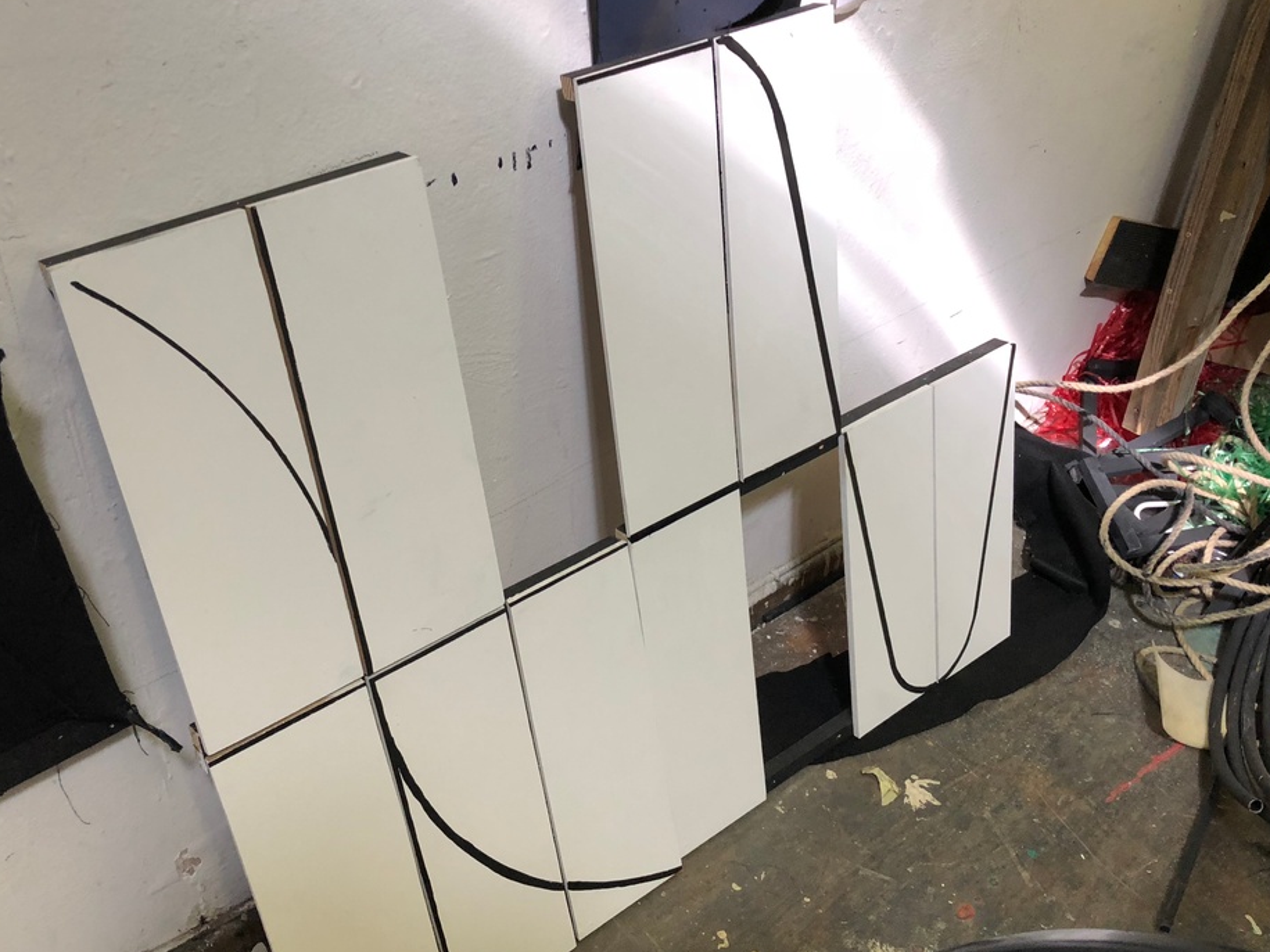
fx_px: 1394
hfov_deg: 49.0
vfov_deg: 37.7
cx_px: 606
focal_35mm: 38
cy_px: 486
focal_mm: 3.99
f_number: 1.8
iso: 40
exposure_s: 1/33
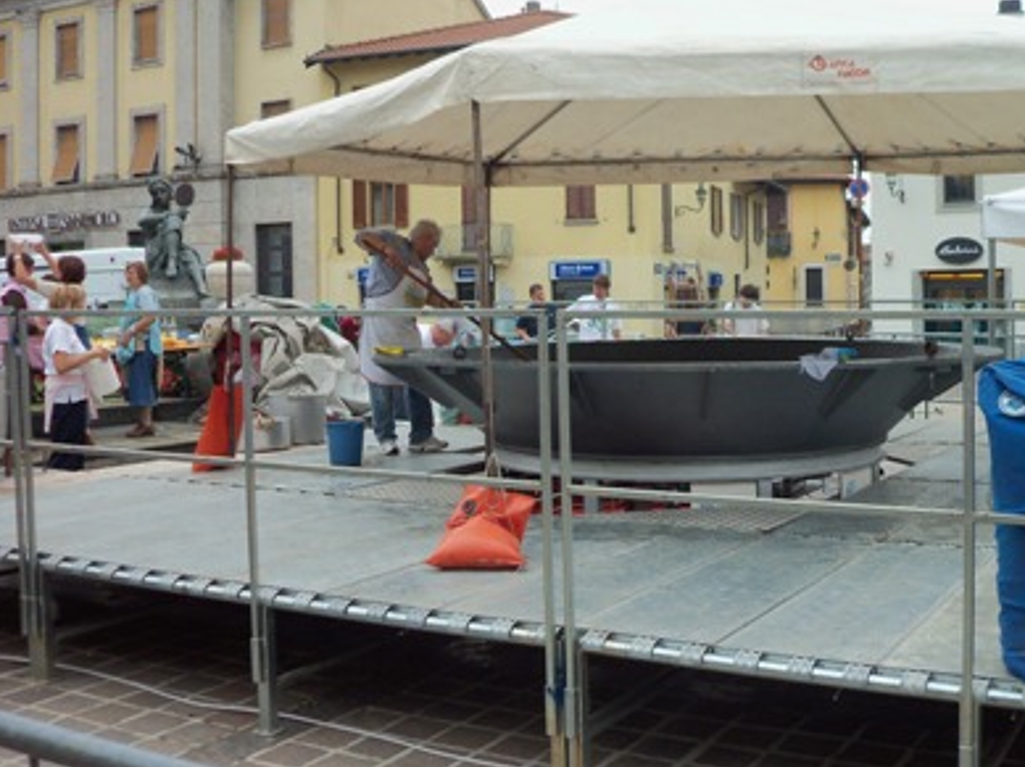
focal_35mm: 42
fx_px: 1242
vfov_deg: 34.3
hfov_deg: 44.6
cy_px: 364
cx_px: 614
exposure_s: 1/160
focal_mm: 5.7
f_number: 2.9
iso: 80
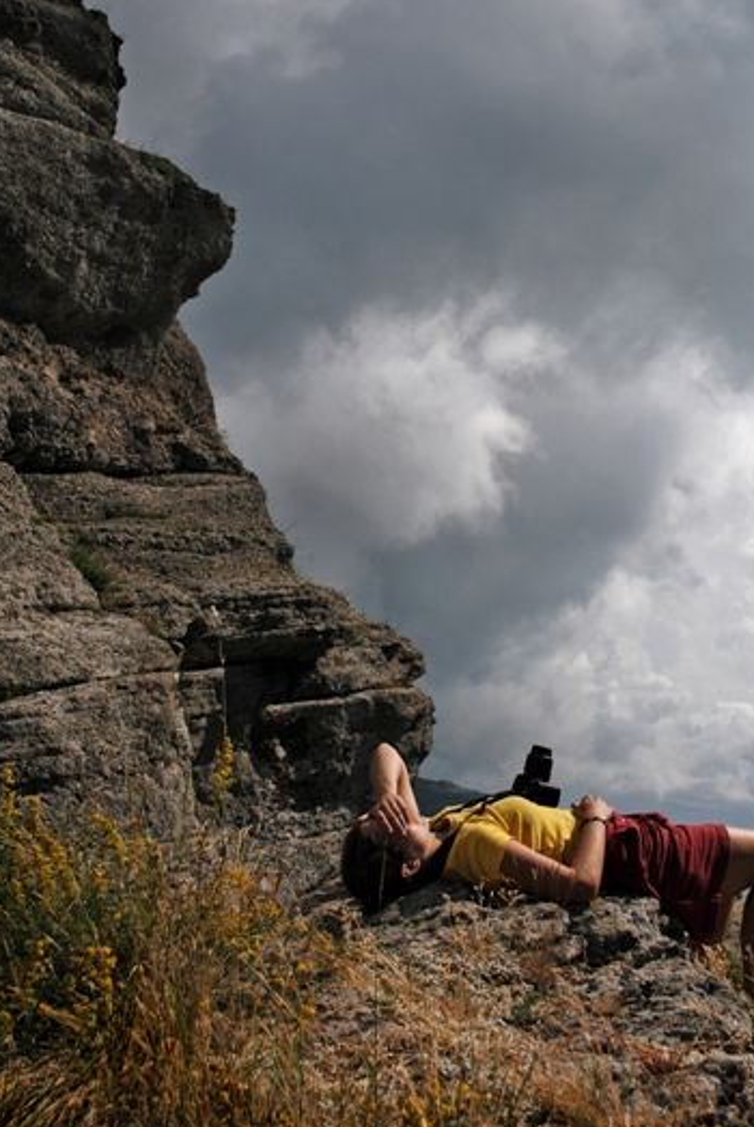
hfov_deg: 28.1
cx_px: 387
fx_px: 1504
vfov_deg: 40.8
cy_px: 423
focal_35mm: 48
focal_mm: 24
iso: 200
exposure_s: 1/4000
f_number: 5.6
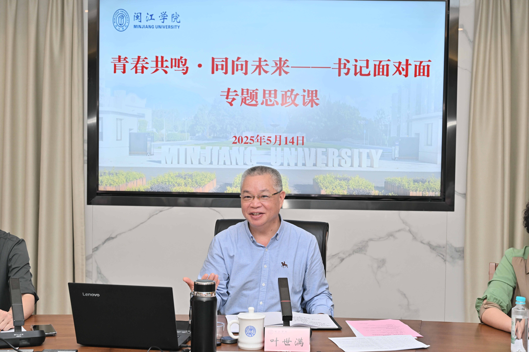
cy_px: 176
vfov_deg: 23.4
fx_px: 852
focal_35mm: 58
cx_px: 264
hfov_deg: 34.5
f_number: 6.3
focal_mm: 58
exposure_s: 1/100
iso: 400
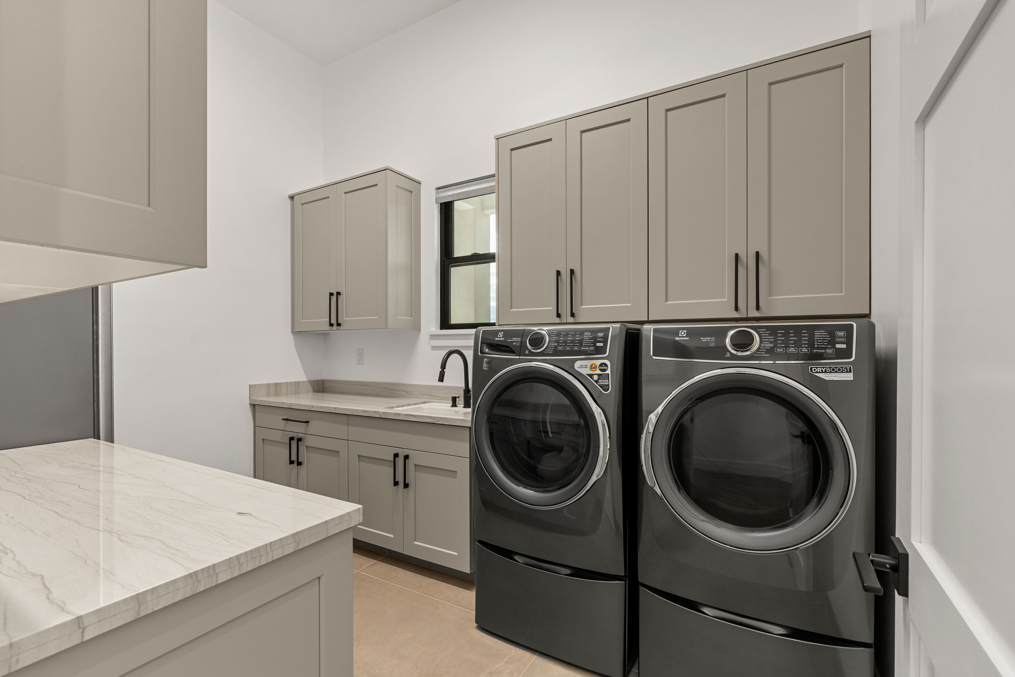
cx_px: 508
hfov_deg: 96.7
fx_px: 451
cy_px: 338
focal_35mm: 16
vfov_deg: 73.7
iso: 320
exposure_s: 1/5
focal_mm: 16
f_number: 9
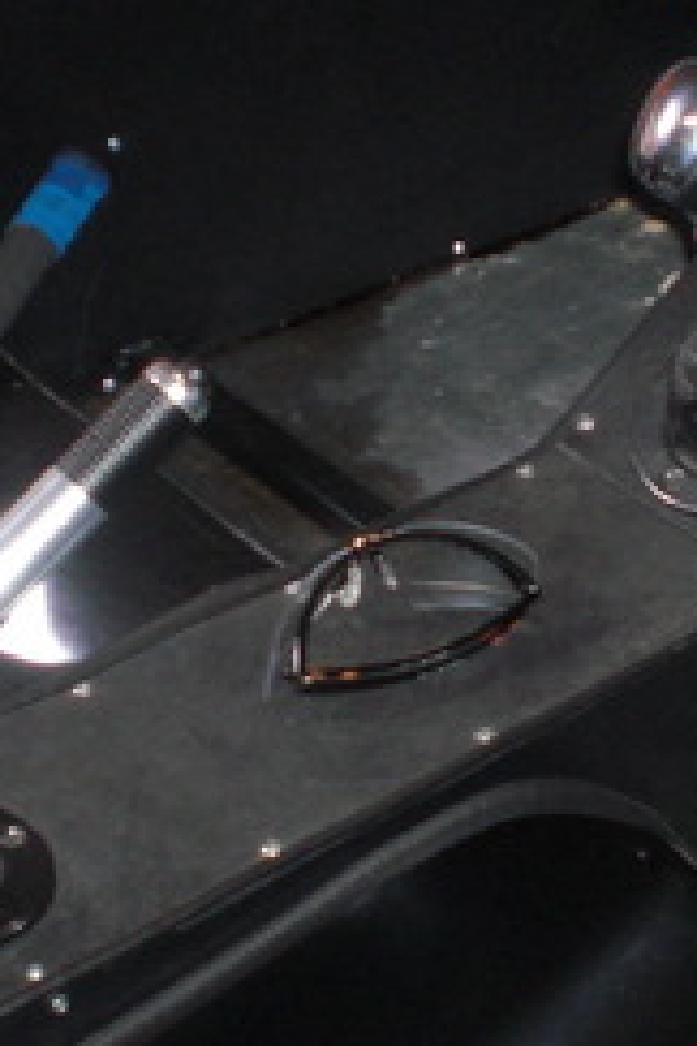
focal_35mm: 104
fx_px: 3020
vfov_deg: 19.6
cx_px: 521
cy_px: 542
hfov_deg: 13.1
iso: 200
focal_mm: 6.3
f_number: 3.1
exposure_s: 1/60
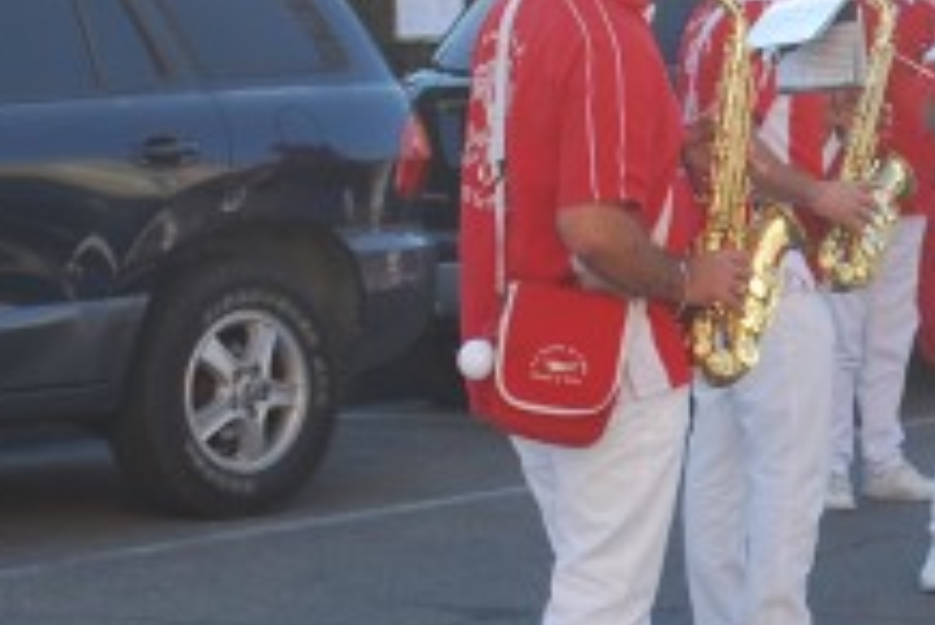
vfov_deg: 9.5
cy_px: 114
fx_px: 3742
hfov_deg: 13.7
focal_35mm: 144
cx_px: 1211
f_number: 5.6
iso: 100
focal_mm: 26
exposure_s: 1/125
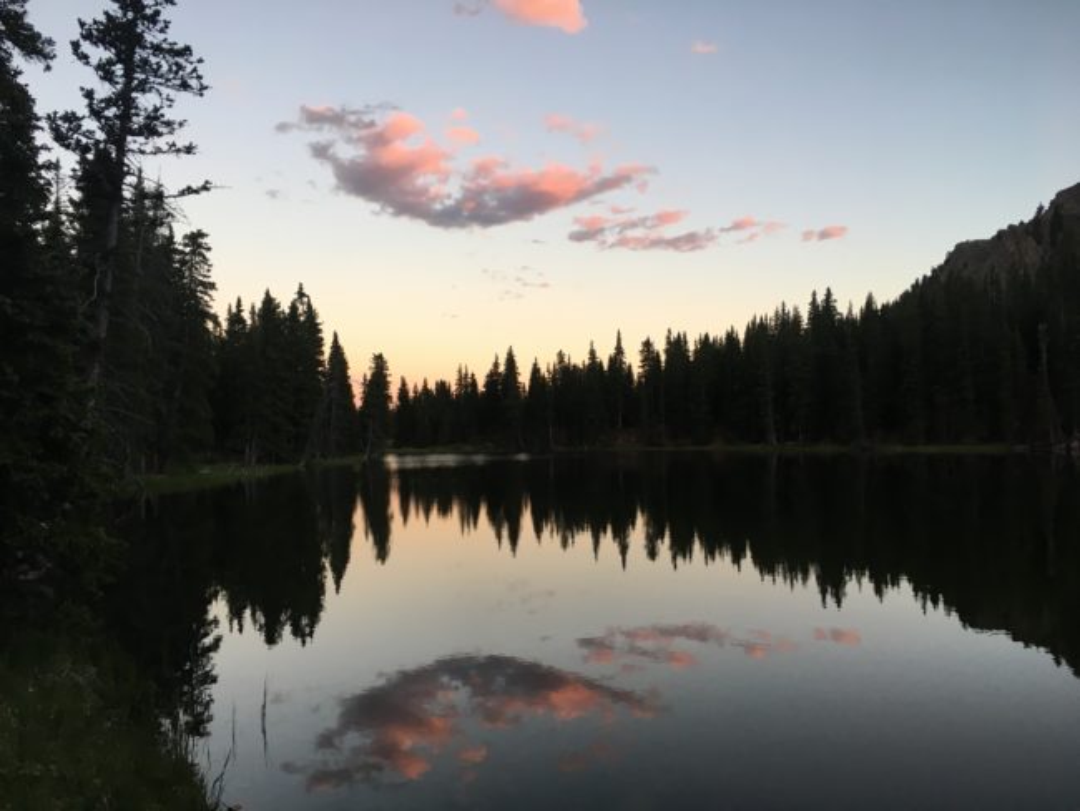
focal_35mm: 29
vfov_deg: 48.3
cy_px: 406
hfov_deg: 61.6
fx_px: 905
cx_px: 540
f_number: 2.2
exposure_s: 1/40
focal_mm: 4.15
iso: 25
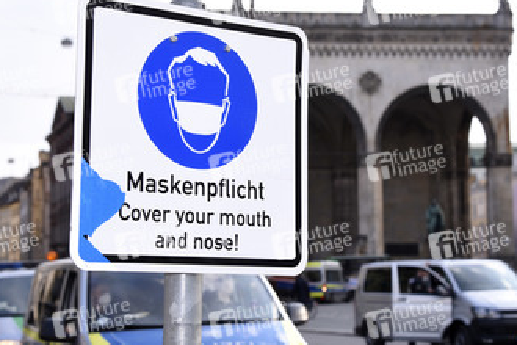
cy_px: 202
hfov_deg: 28.5
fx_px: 1020
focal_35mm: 71
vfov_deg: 19.2
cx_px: 270
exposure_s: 1/160
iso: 160
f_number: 6.3
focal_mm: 52
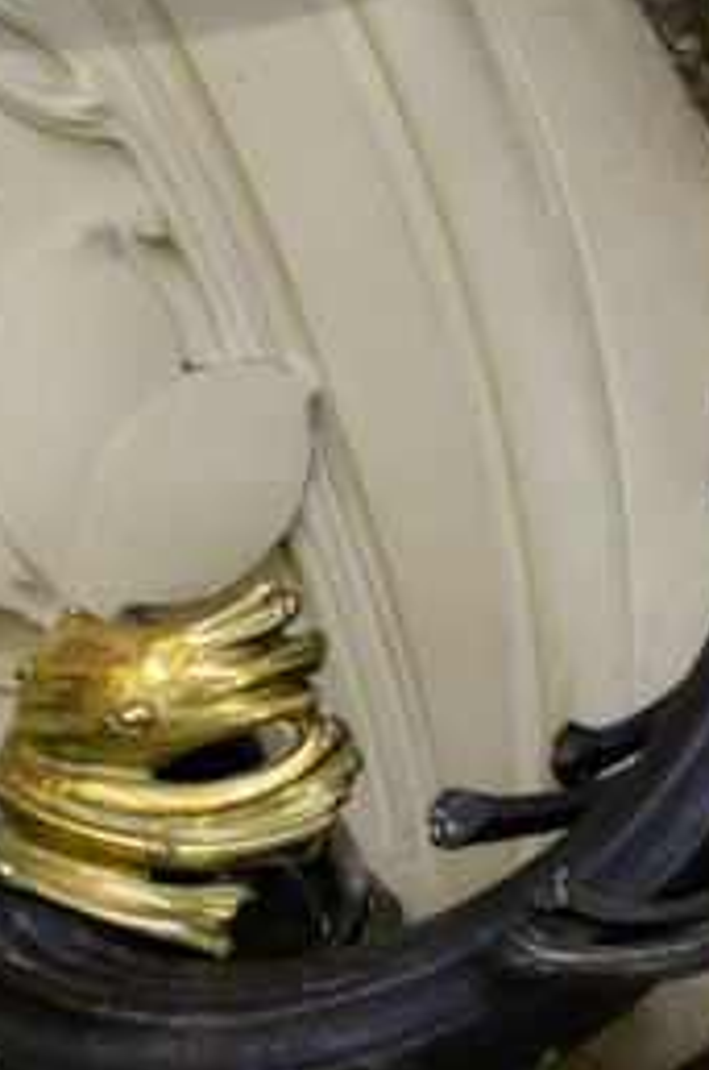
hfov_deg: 5.8
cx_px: -10
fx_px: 7000
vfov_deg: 8.2
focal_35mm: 236
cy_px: -1244
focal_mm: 38
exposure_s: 1/30
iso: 1600
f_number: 4
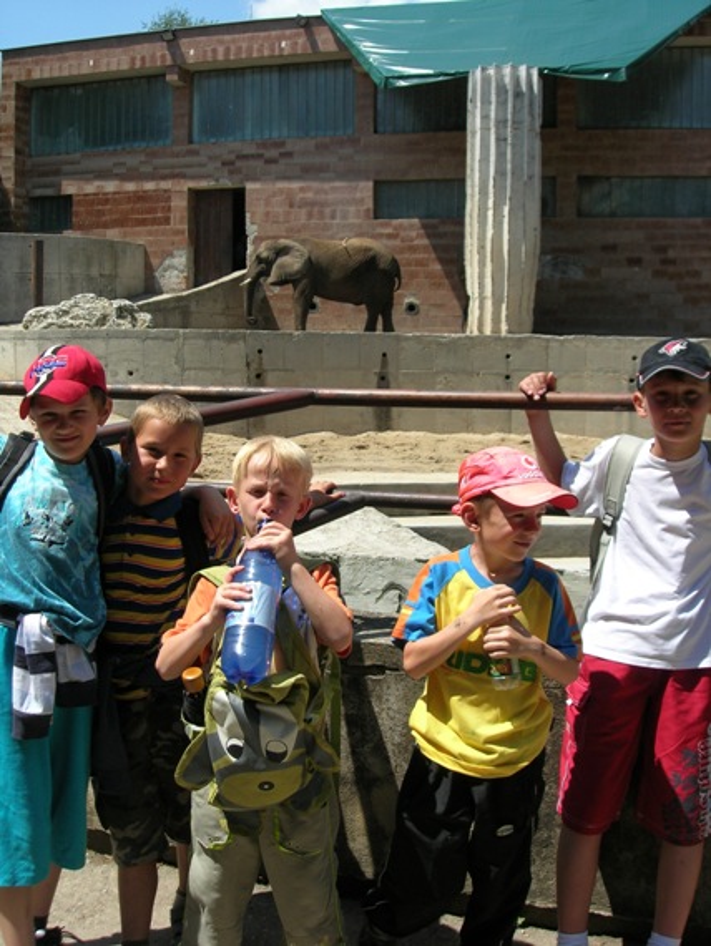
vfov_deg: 49.0
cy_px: 473
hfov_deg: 37.7
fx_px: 1040
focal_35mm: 38
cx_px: 356
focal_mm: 7.8
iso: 64
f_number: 4.8
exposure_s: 1/530
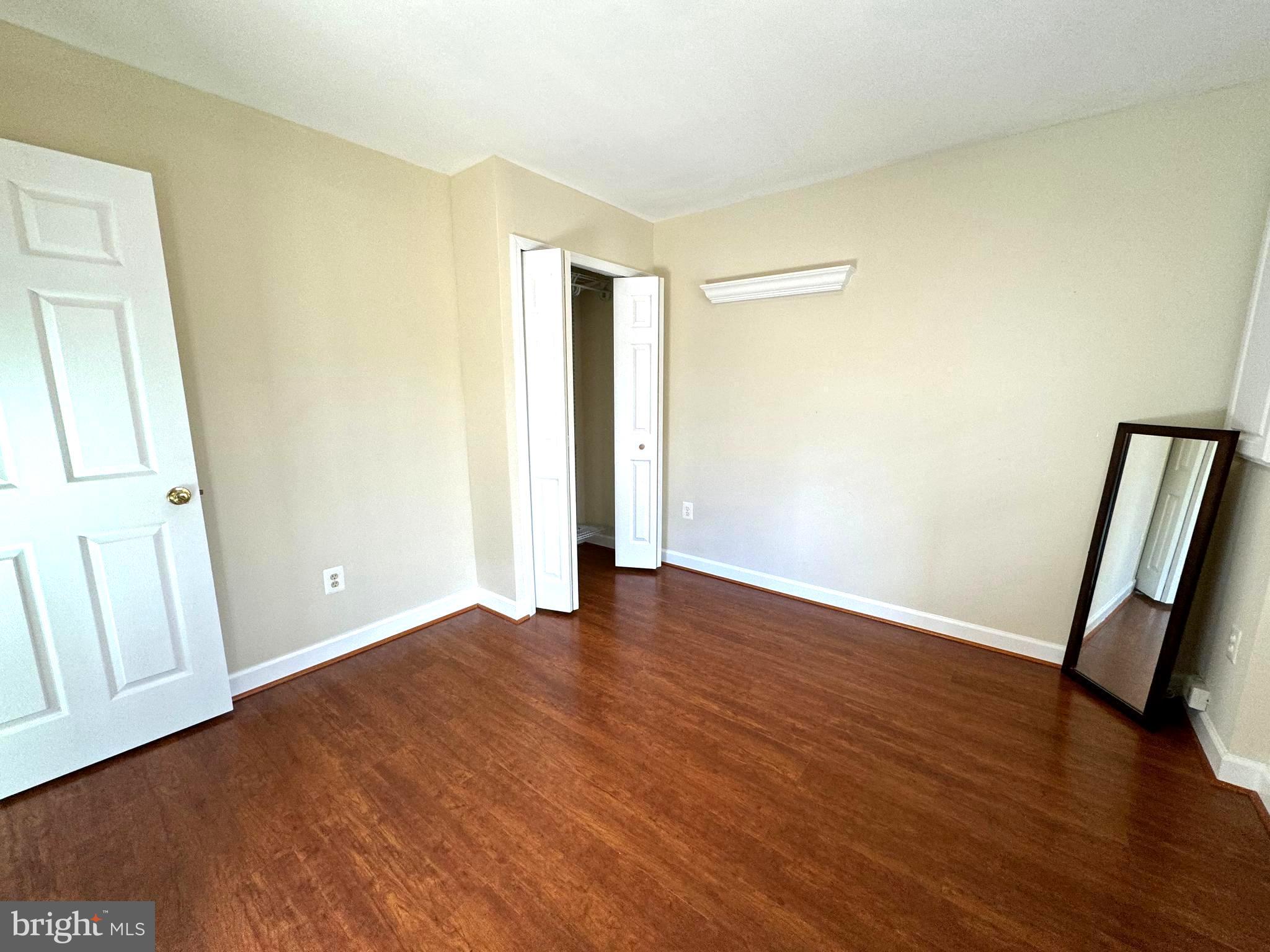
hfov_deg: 102.1
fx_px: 514
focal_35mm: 14
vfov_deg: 85.7
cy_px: 476
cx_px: 635
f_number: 2.2
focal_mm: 2.22
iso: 100
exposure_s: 1/120
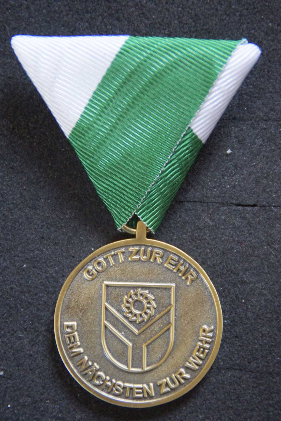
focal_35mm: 202
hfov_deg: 6.8
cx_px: 140
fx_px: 2371
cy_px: 210
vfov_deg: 10.2
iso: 1600
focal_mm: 135
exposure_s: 1/30
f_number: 6.3
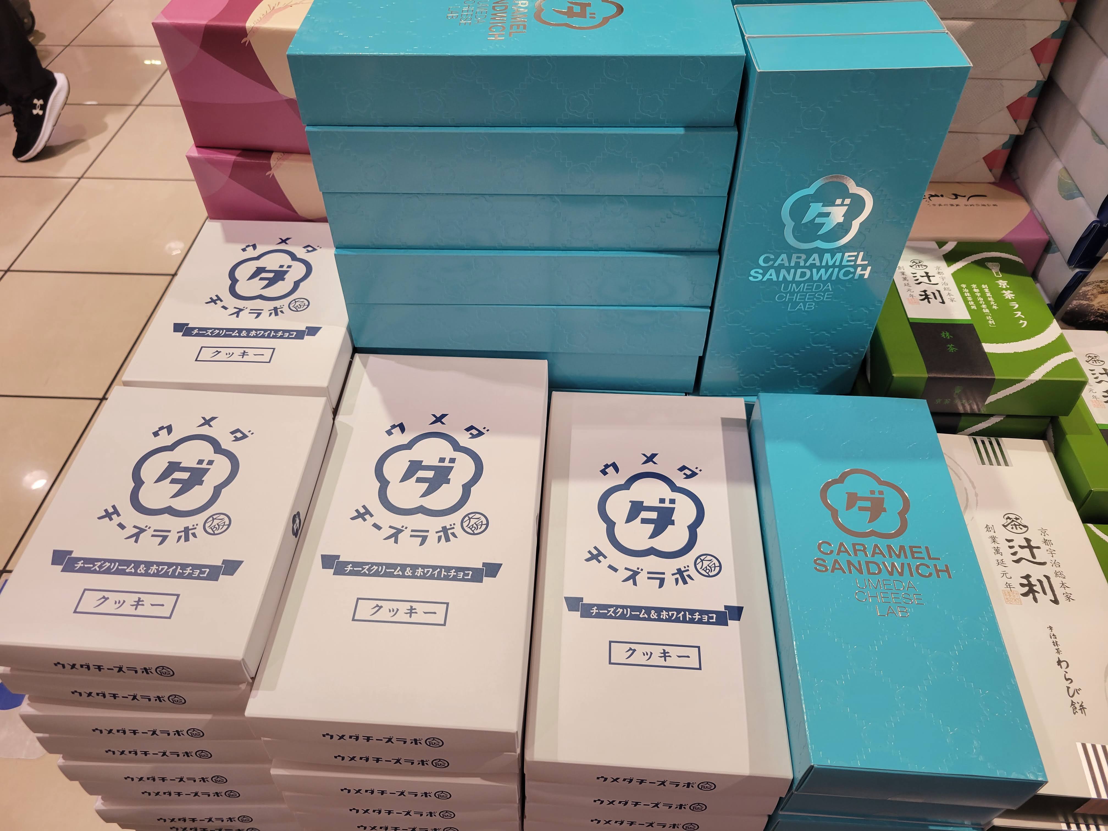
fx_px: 832
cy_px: 416
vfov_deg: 53.1
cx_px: 554
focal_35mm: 26
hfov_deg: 67.3
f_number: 1.8
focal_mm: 5.4
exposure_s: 1/120
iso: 80
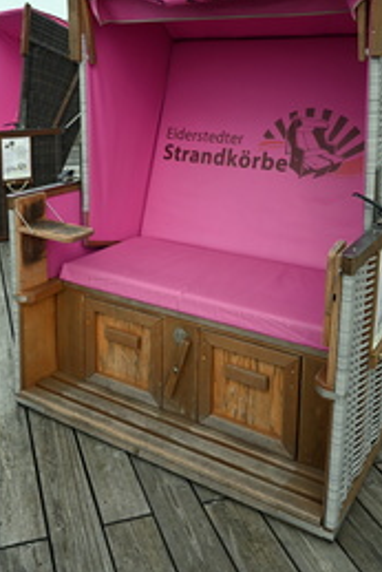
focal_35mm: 37
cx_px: 160
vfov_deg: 50.5
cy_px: 170
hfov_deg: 35.9
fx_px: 588
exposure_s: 1/250
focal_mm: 16
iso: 100
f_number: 5.6
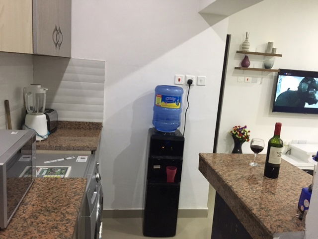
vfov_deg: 48.2
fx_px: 266
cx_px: 159
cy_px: 120
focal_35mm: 29
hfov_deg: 61.7
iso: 250
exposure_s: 1/17
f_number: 2.2
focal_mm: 4.15
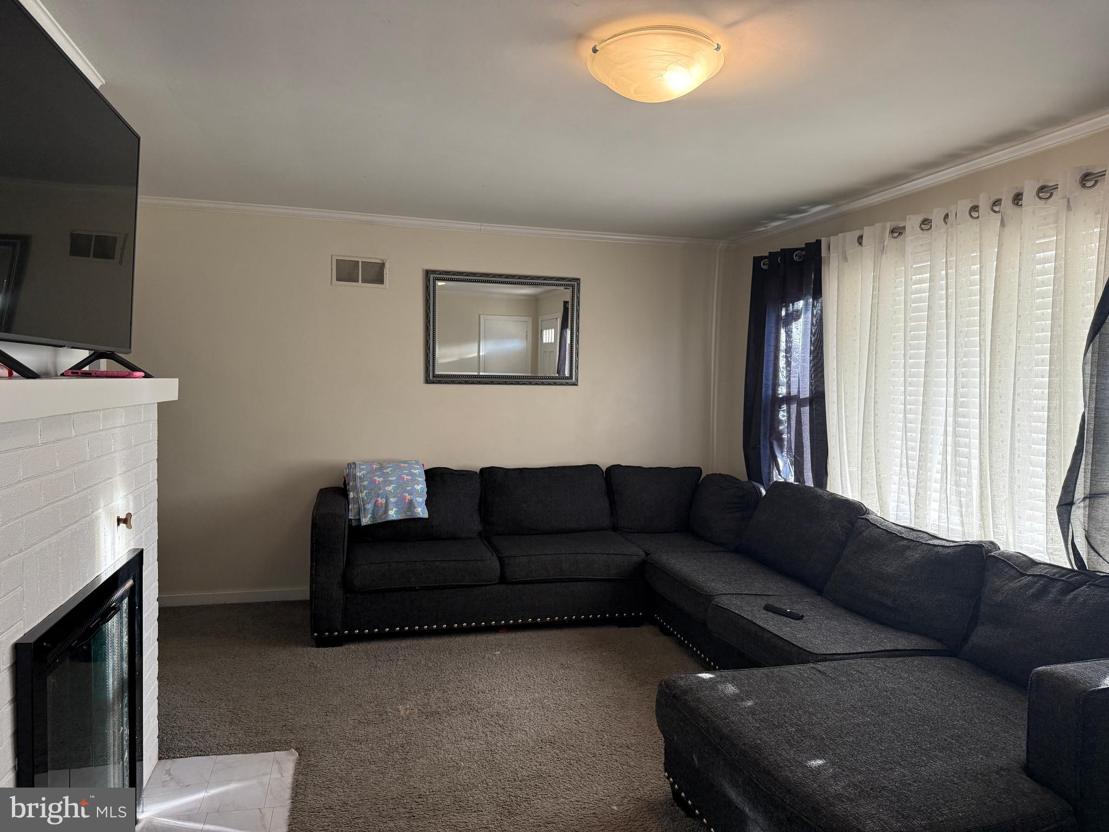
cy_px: 416
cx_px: 554
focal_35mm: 24
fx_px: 769
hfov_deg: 71.6
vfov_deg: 56.8
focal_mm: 6.76
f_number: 1.78
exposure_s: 1/120
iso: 250
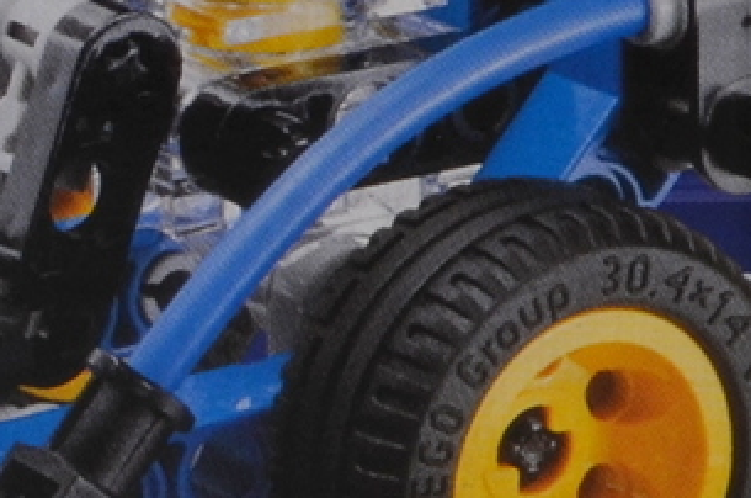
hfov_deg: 8.5
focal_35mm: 236
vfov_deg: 5.8
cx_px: -527
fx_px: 4913
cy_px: 191
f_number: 10
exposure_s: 1
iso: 125
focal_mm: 30
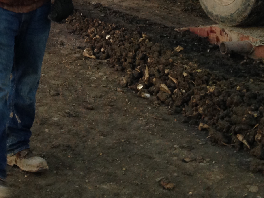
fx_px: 686
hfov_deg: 21.3
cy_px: -68
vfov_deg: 15.5
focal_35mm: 90
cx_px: 27
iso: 100
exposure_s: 1/20
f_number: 2.4
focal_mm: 4.12
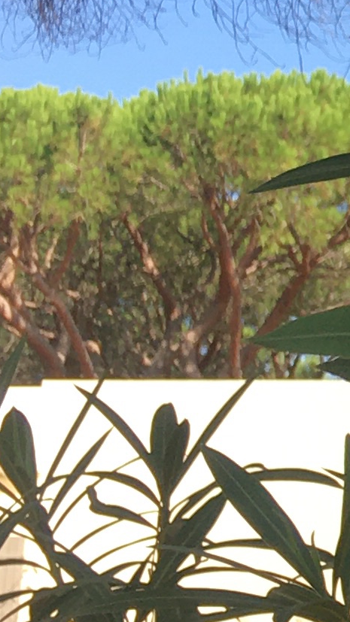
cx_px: 1023
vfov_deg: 13.9
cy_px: 136
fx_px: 2542
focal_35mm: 154
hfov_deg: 7.1
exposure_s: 1/605
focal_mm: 4.15
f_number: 2.2
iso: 25
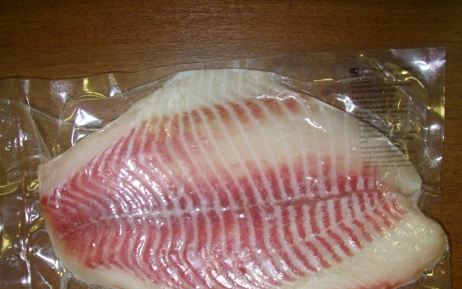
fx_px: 567
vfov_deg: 28.5
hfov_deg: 44.3
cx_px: 223
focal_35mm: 45
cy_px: 188
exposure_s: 1/50
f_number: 2.8
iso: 200
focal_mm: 6.2
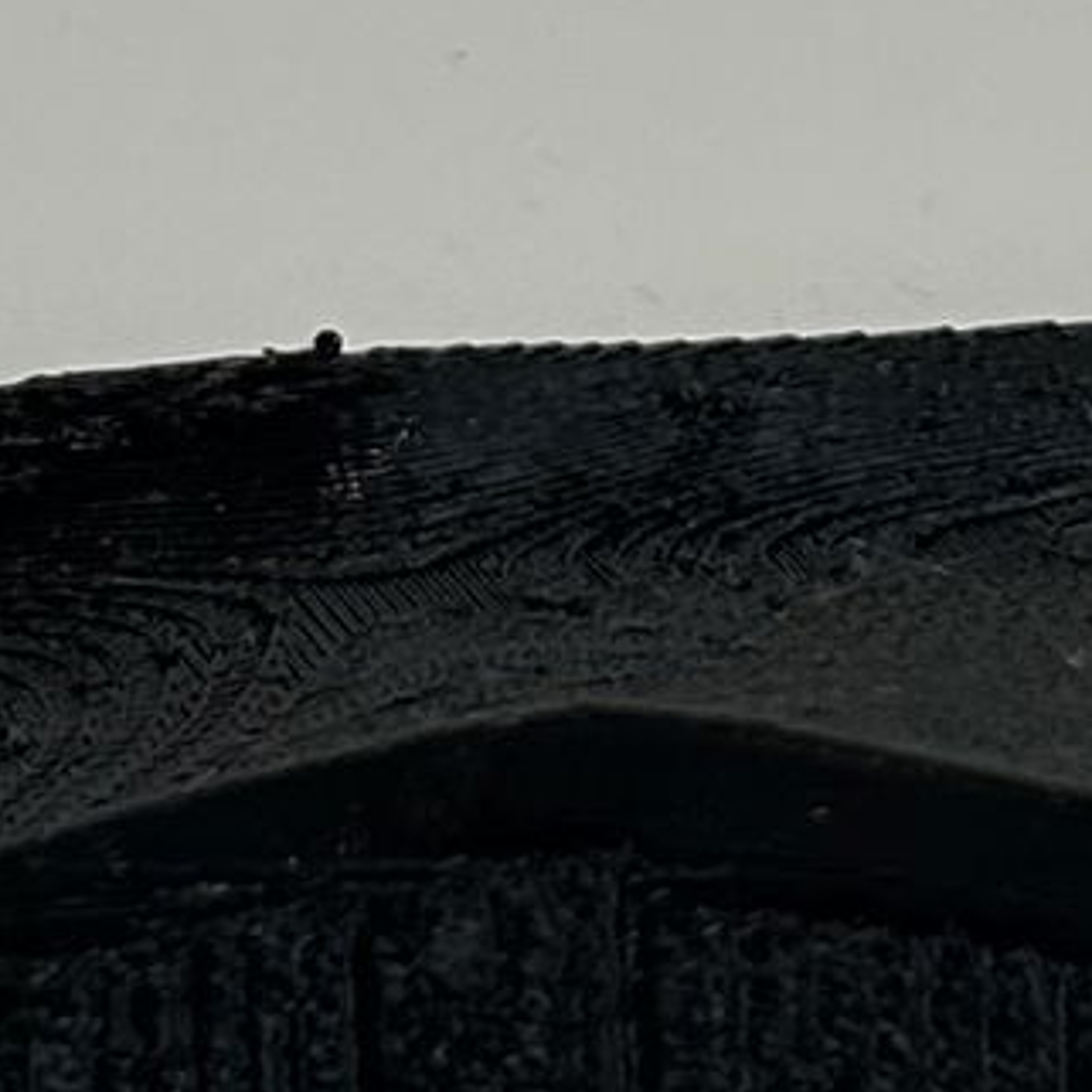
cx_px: 970
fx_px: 8173
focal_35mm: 229
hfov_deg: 7.6
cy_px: -534
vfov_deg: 7.5
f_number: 1.5
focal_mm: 5.7
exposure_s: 1/326
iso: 50
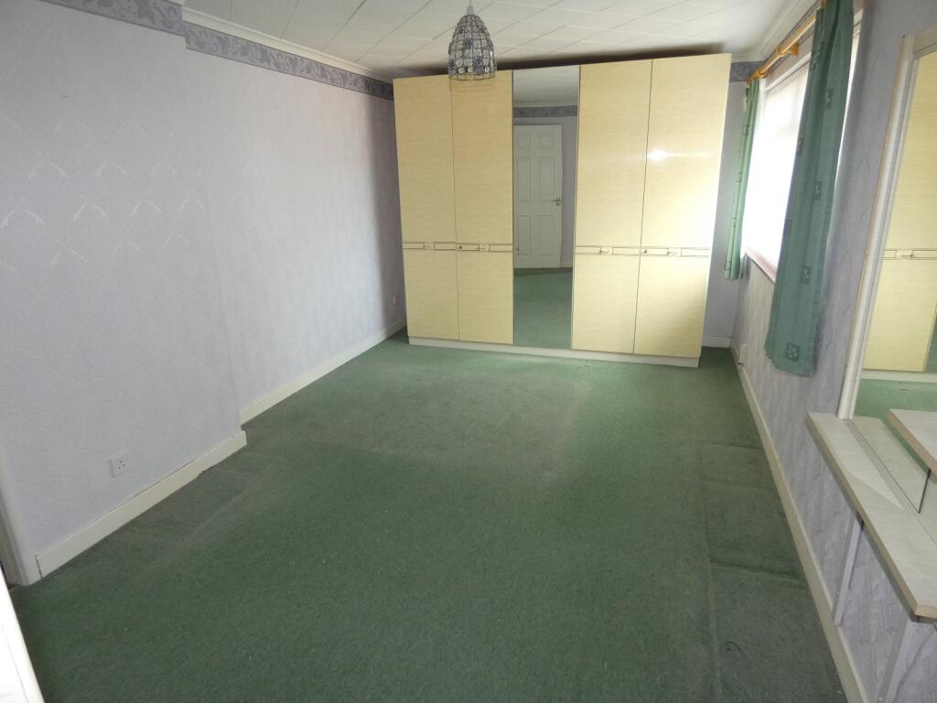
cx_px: 468
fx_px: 541
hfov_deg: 81.7
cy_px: 352
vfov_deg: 66.0
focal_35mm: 20
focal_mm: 3.6
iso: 250
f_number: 2.8
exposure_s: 1/60
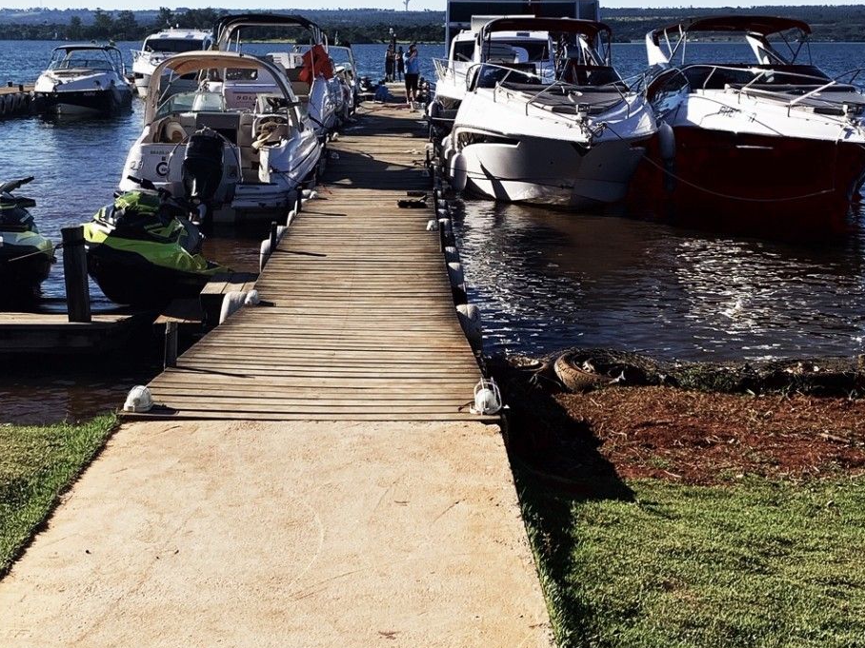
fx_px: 1374
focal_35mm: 55
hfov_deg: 34.9
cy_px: 218
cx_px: 410
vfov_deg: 26.4
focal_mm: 4.25
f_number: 1.8
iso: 25
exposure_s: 1/2833
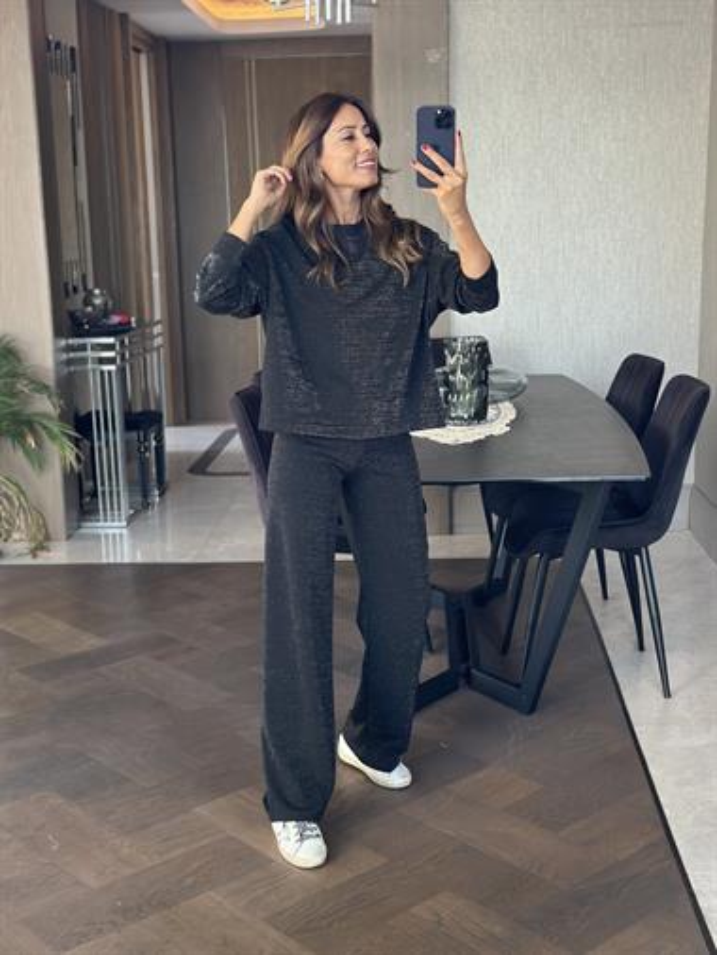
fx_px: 1325
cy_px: 478
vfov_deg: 39.6
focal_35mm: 48
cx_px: 358
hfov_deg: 30.3
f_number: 1.78
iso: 200
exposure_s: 1/60
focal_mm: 6.86
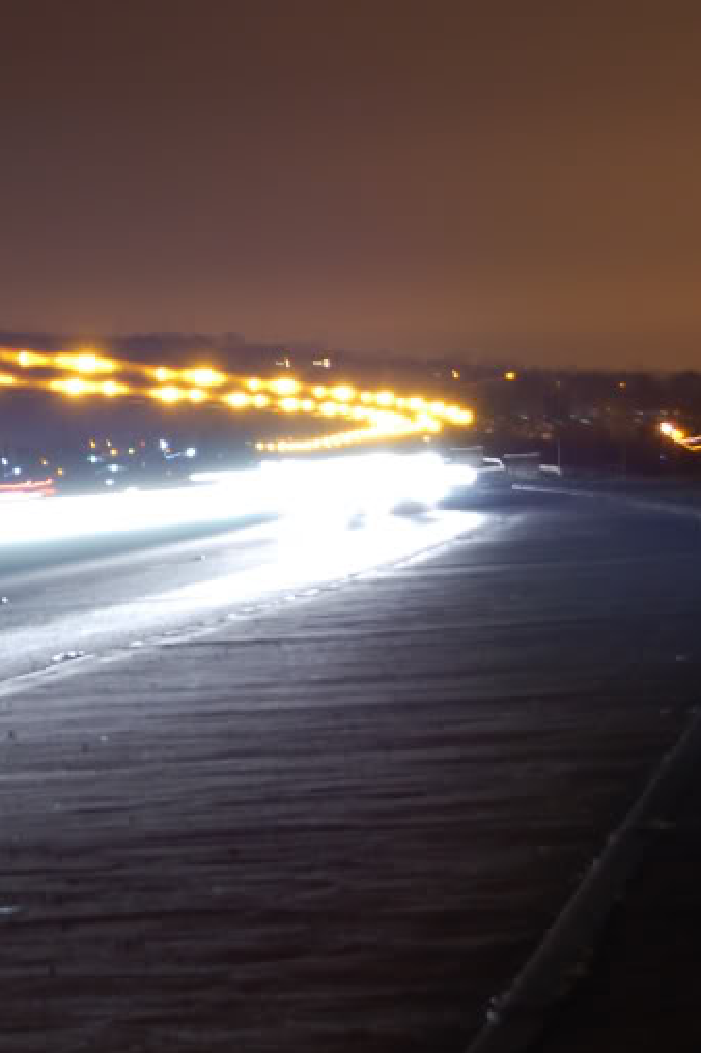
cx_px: -105
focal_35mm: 151
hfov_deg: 9.0
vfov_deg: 13.6
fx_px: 4416
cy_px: 423
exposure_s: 20
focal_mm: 50
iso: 200
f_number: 5.6
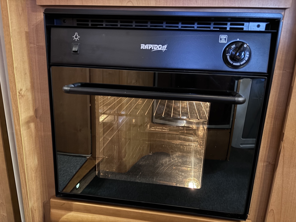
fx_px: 222
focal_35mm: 26
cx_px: 148
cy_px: 111
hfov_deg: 67.3
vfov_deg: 53.1
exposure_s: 1/17
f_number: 1.6
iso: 1000
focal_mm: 5.96
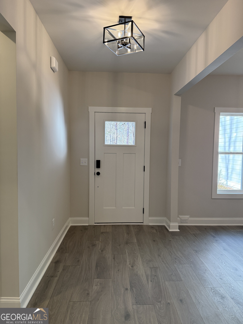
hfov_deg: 56.8
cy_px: 162
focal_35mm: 24
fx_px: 225
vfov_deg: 71.6
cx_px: 122
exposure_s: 1/188
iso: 200
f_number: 1.78
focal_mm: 6.76
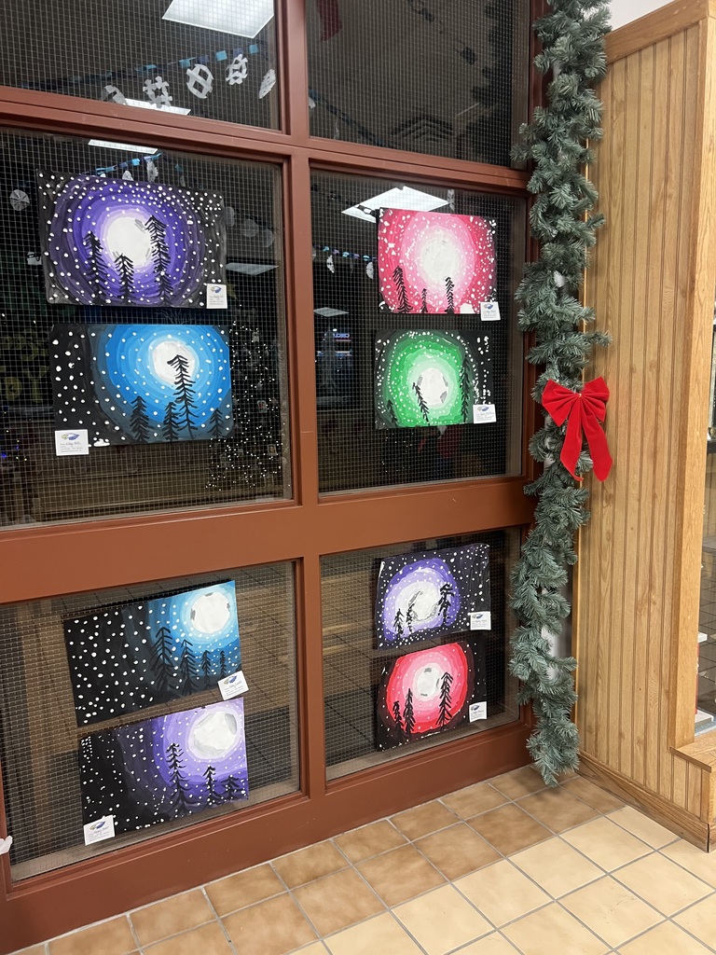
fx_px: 717
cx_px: 358
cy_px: 478
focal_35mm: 26
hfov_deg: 53.1
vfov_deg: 67.3
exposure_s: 1/60
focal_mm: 5.7
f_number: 1.5
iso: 200
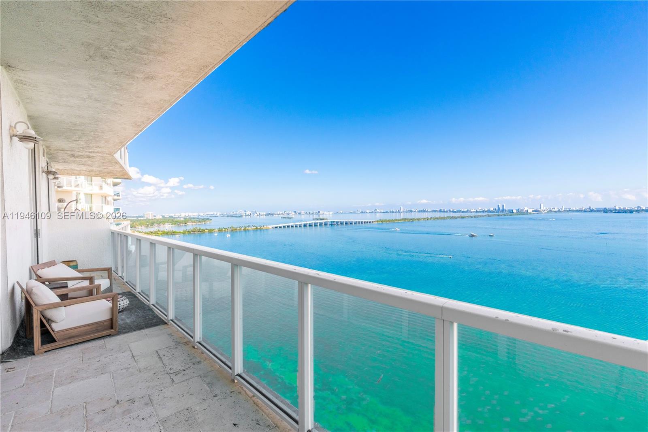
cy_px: 216
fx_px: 297
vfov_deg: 72.0
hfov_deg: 95.0
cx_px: 324
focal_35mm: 16
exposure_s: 1/250
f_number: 7.1
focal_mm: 11
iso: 320
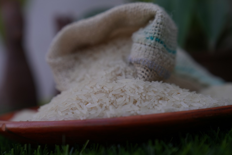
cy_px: 78
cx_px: 116
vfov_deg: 19.4
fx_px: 451
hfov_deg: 28.9
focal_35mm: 70
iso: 100
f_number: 4.5
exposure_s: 1/200
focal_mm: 70
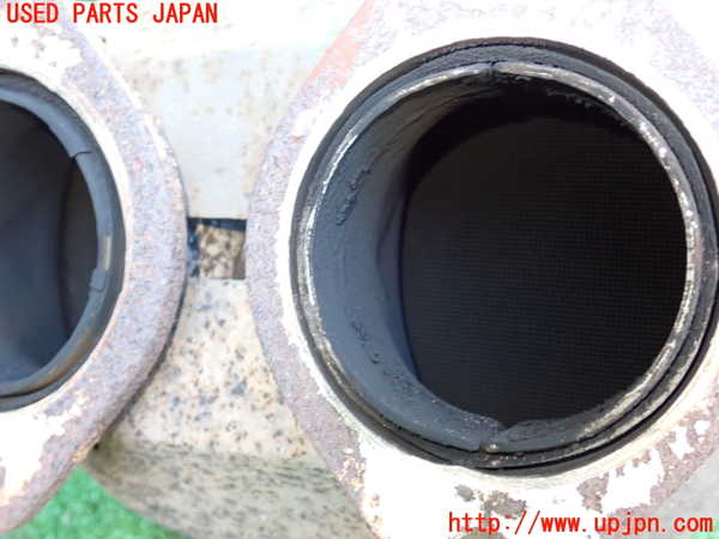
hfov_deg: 45.8
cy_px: 270
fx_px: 852
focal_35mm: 41
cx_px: 360
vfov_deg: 35.1
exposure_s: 1/30
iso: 800
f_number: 2.8
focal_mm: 7.31
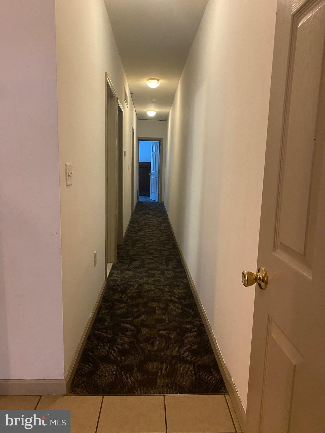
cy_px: 216
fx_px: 325
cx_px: 162
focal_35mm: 26
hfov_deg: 53.1
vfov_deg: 67.3
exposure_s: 1/40
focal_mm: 4.25
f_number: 1.8
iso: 400
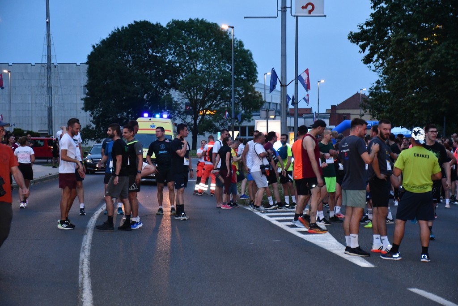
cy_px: 153
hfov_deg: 20.6
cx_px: 229
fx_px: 1260
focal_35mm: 99
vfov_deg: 13.8
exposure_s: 1/60
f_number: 5
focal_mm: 66
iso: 1600
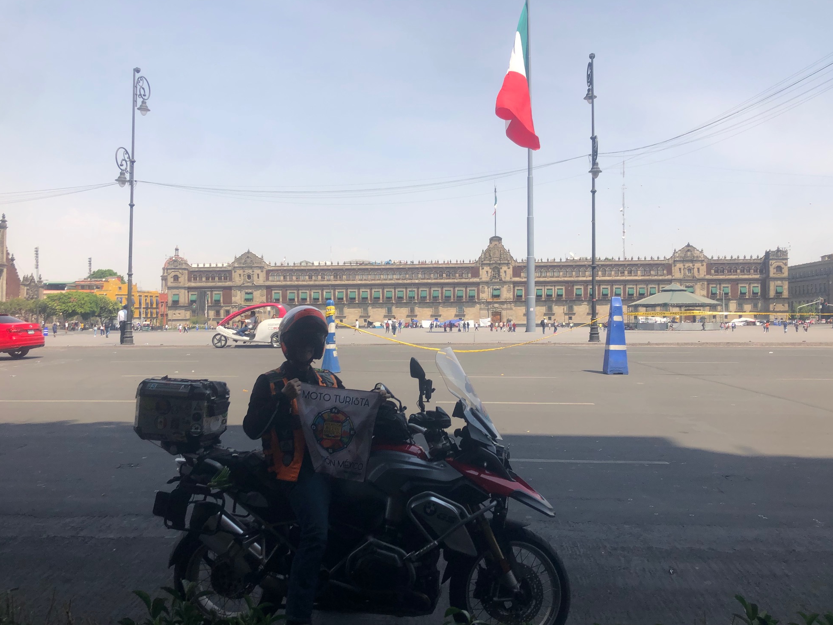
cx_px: 423
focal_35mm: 29
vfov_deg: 48.2
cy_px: 318
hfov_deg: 61.7
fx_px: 698
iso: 20
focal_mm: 4
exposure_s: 1/1548
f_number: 1.8
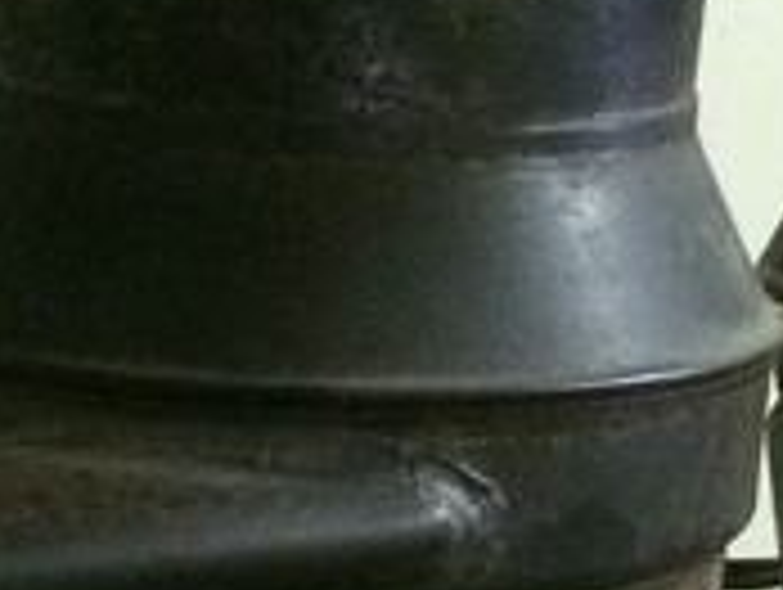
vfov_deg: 9.1
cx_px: 207
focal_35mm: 155
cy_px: 1164
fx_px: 3511
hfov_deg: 12.7
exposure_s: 1/15
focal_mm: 4.12
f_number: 2.2
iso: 500
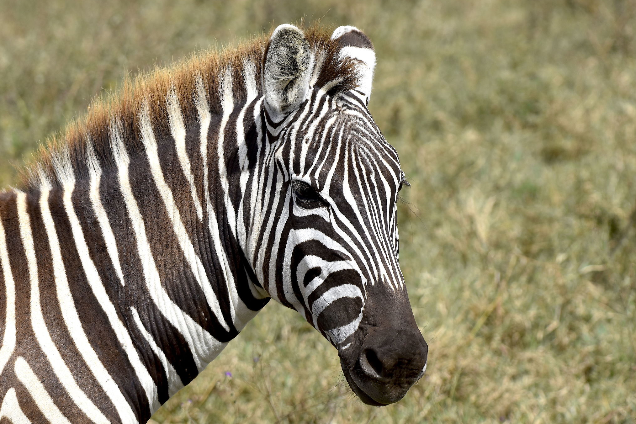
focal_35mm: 355
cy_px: 207
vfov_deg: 3.9
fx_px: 6271
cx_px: 271
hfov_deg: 5.8
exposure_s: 1/800
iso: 200
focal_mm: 200
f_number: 7.1
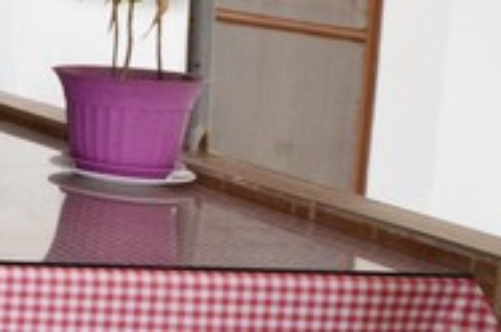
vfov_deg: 16.3
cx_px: -839
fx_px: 1139
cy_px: 8
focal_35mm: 82
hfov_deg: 13.3
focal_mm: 10
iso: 1000
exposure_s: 1/125
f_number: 6.7
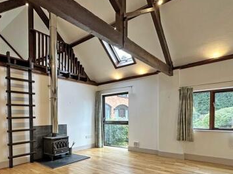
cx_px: 79
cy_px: 135
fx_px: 155
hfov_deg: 71.9
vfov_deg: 55.4
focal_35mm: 23
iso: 160
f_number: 2.2
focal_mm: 2.22
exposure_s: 1/100
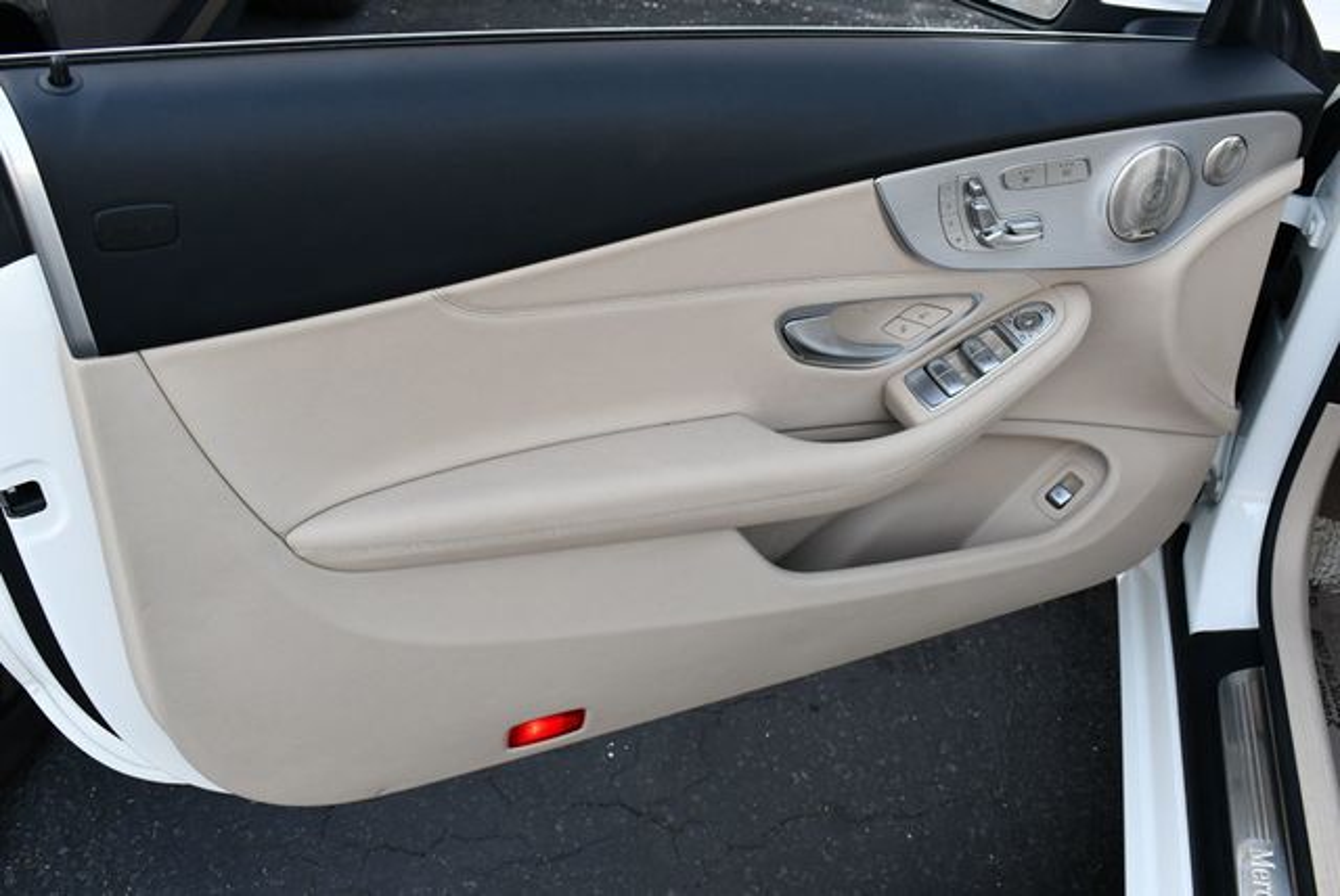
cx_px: 670
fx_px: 1341
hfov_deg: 53.1
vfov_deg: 36.9
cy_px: 448
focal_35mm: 36
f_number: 5.6
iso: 400
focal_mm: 18
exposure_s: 1/250
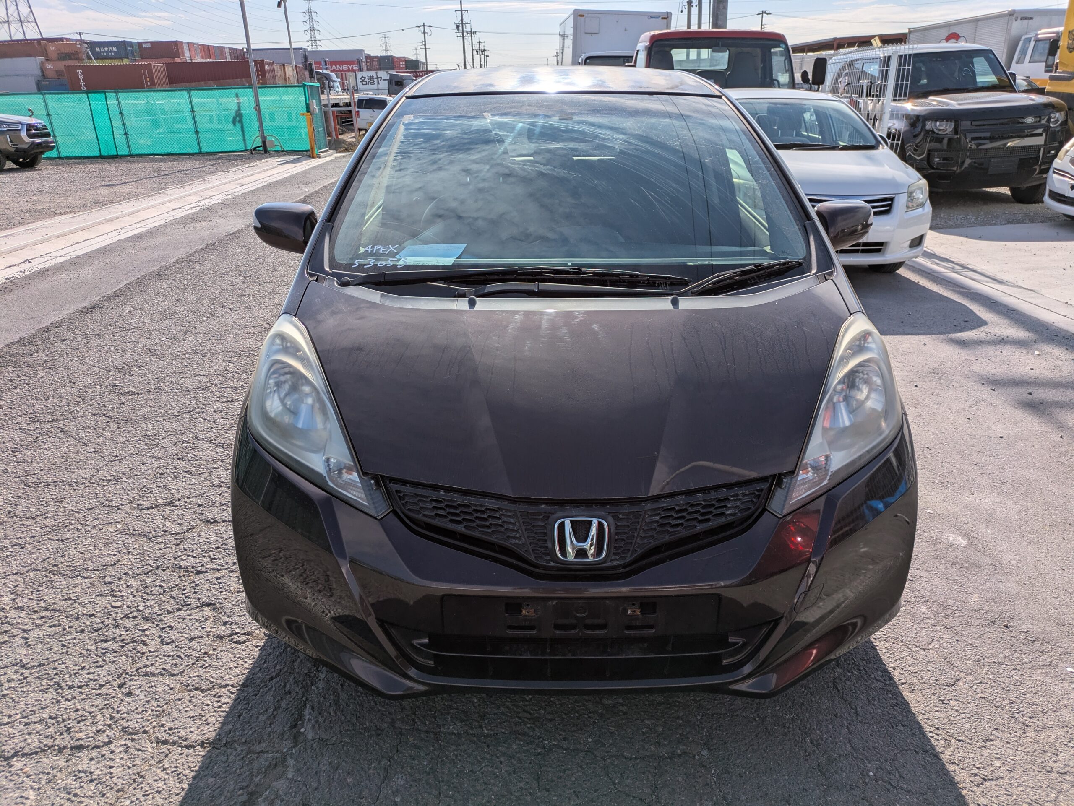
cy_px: 403
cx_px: 537
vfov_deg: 54.9
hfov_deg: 69.4
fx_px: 776
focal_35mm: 25
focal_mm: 5.43
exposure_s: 1/3953
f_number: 1.89
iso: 49
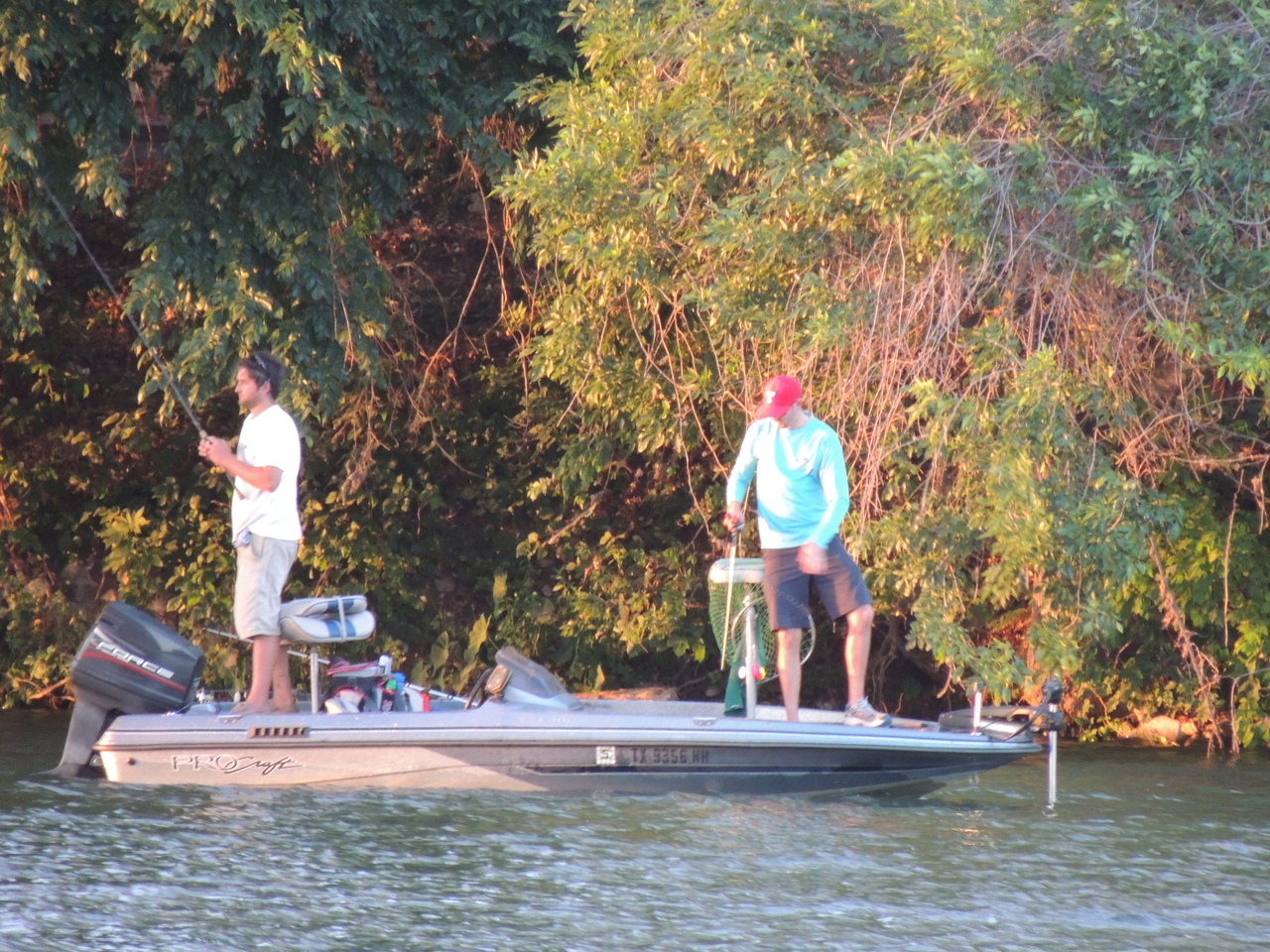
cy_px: 476
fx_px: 36688
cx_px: 635
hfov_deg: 2.0
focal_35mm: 1000
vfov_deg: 1.5
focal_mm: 180
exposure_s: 1/30
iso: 800
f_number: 5.9
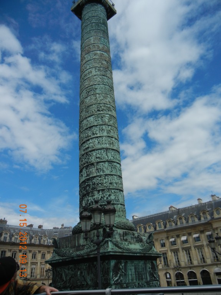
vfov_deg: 60.0
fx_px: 255
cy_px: 148
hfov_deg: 46.8
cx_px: 110
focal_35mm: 30
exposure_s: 1/733
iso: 160
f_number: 7
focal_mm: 5.4
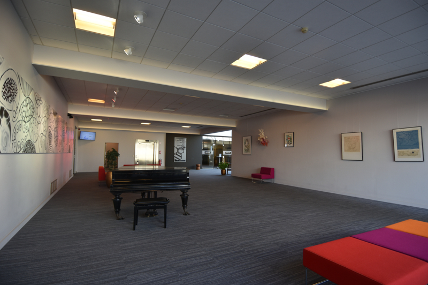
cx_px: 214
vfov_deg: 67.3
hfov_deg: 90.0
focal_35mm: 18
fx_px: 214
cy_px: 142
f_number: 4
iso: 200
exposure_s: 1/60
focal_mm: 12
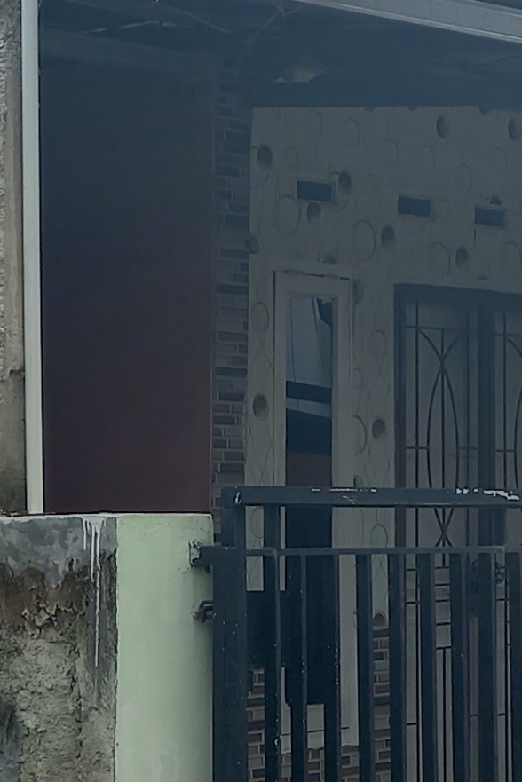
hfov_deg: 11.6
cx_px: 131
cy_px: 340
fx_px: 2564
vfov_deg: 17.3
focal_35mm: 118
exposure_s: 1/993
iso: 25
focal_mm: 4.6
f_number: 2
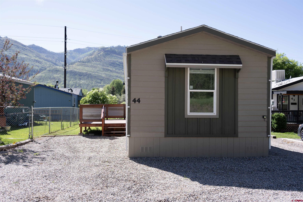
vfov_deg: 38.9
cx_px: 152
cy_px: 101
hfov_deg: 55.8
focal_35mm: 34
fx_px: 286
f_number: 5.6
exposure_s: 1/250
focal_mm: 34
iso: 110
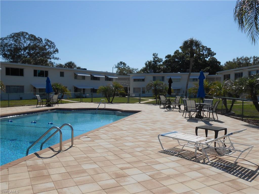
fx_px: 224
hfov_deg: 60.0
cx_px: 130
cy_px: 97
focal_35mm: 30
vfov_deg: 46.8
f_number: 3.8
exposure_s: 1/1500
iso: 80
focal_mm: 5.3
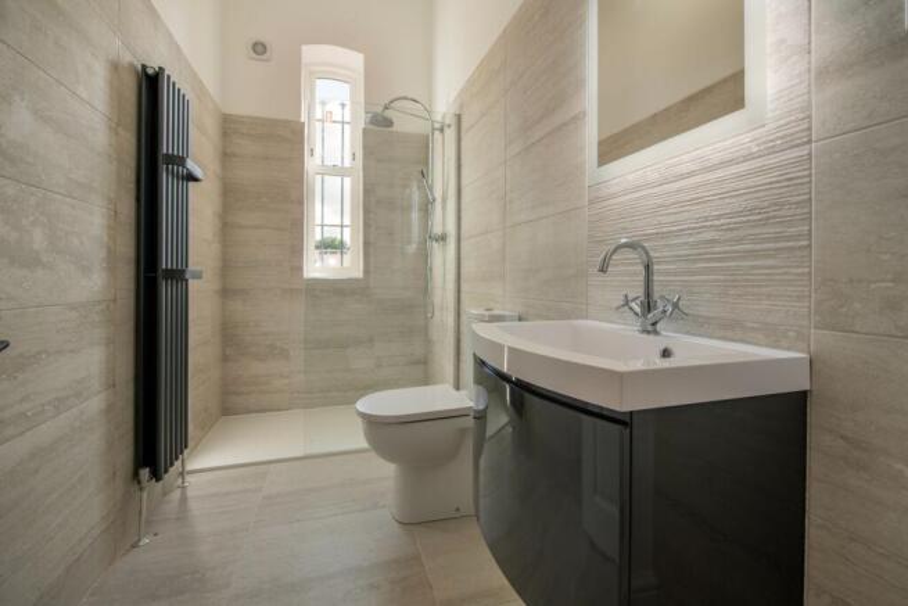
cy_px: 303
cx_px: 454
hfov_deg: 96.7
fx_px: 404
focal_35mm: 16
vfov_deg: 73.8
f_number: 5.6
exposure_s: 1/320
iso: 100
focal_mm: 16
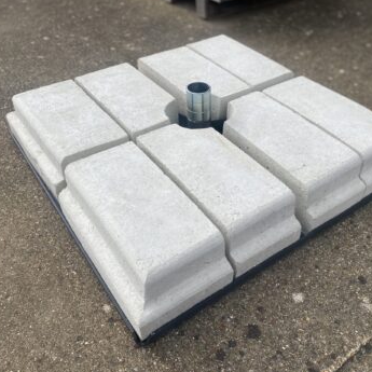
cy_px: 184
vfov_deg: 51.1
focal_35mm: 32
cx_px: 212
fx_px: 389
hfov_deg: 50.9
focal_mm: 4.25
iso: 32
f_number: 1.8
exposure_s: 1/1653
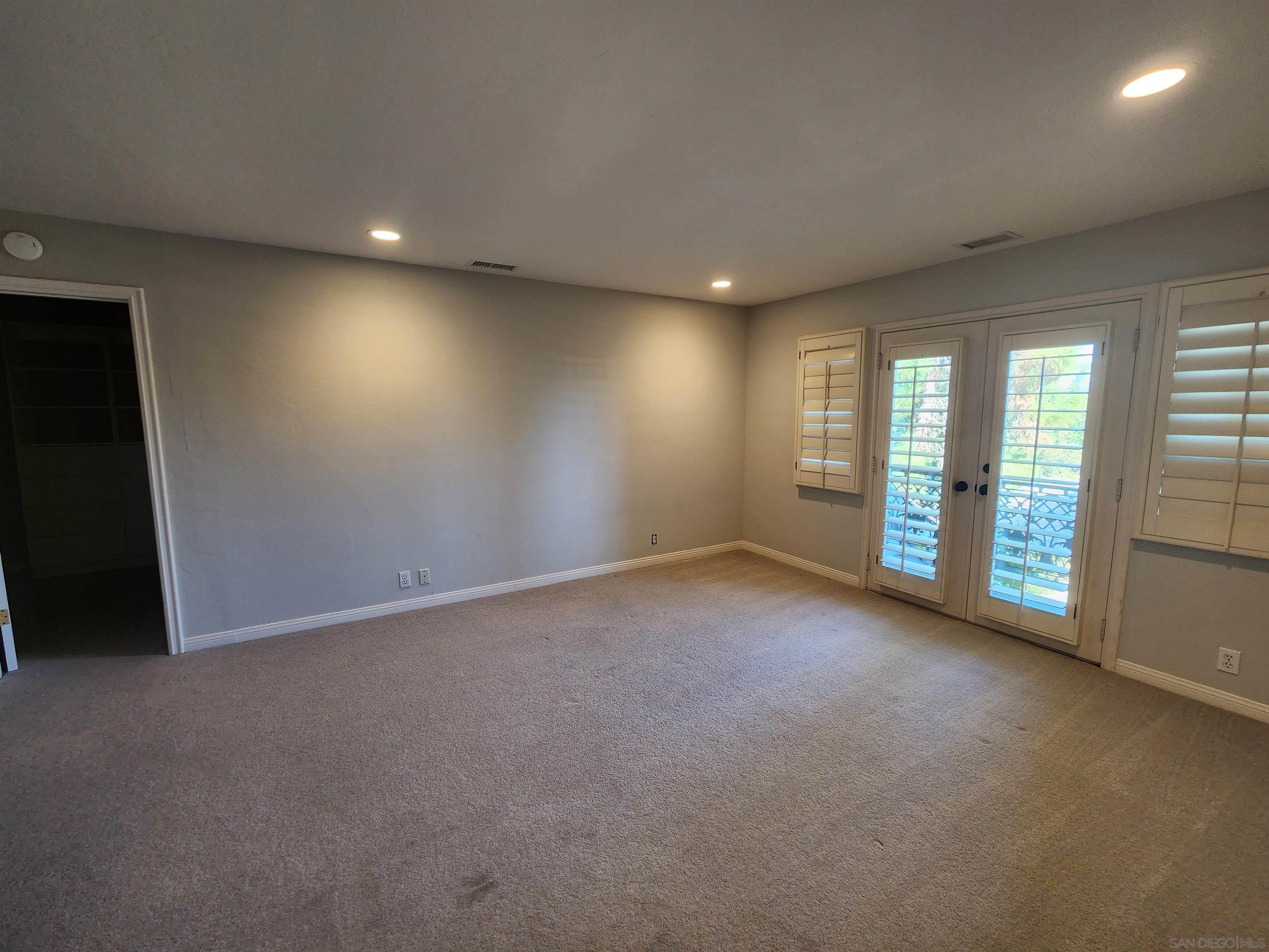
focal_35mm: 13
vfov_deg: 89.9
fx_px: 477
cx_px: 634
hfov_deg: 106.2
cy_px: 476
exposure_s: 1/60
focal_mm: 2.2
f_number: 2.2
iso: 160
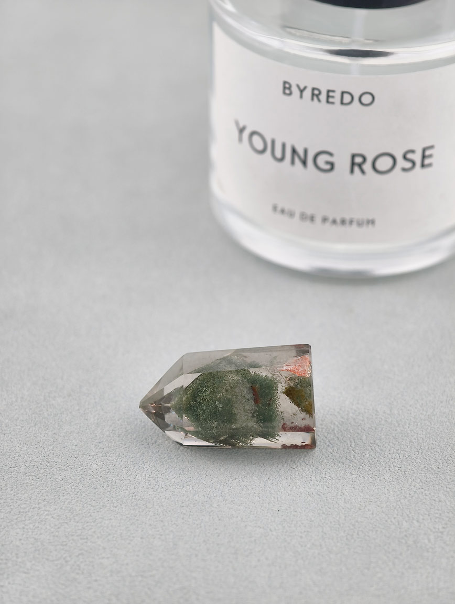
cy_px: 302
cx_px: 228
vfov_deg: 23.0
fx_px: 1486
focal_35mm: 85
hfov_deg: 17.4
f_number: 2.67
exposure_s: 1/160
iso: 125
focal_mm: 22.48
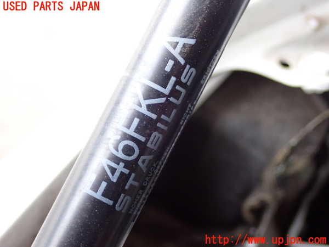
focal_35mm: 54
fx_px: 513
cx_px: 164
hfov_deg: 35.5
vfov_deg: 27.0
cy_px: 124
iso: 800
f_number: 3.3
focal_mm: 9.65
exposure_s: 1/50
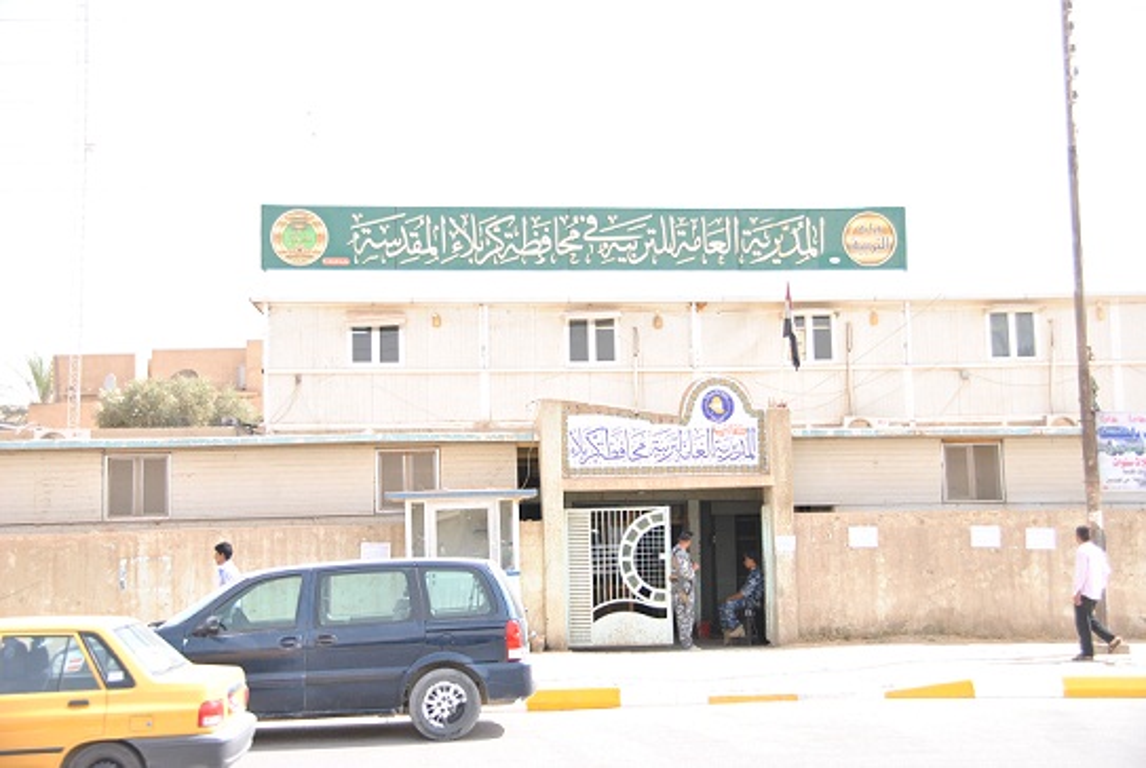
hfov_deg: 41.1
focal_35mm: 48
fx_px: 1530
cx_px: 573
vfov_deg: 28.2
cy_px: 384
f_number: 5
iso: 200
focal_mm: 32
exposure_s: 1/320
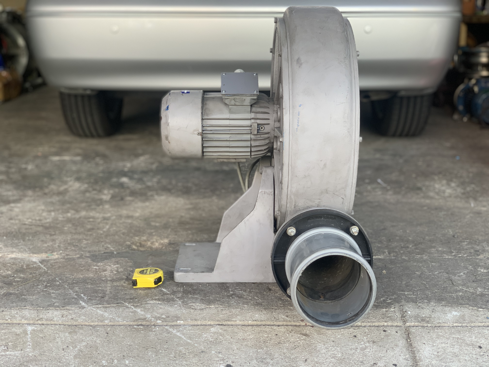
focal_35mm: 52
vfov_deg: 28.0
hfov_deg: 36.8
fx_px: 735
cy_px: 184
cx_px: 244
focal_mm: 6
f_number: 2.4
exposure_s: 1/122
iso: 40
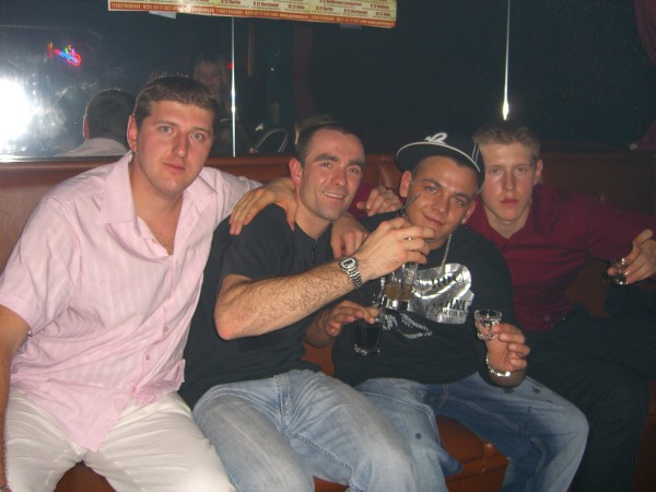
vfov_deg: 37.7
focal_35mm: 38
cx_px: 328
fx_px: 720
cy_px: 246
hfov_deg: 49.0
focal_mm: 7.9
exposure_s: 1/60
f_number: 2.8
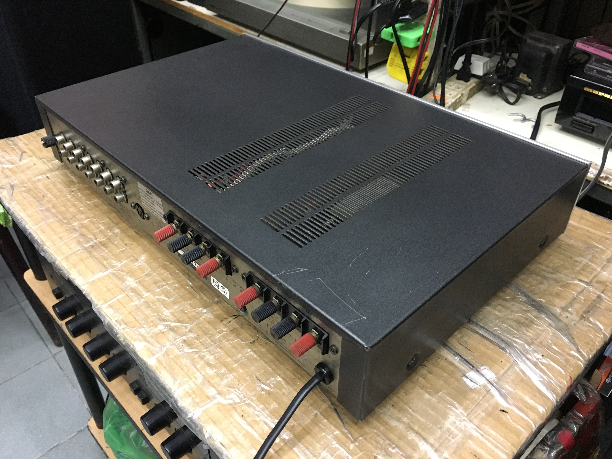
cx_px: 306
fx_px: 513
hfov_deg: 61.7
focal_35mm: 29
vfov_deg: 48.2
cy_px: 230
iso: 200
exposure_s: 1/25
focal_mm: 4.15
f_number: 2.2
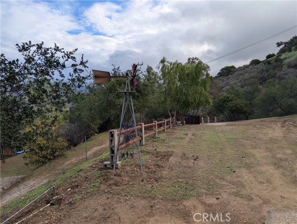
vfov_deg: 56.9
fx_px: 206
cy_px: 112
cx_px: 148
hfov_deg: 71.6
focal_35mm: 24
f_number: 1.68
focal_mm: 6.9
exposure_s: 1/638
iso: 22
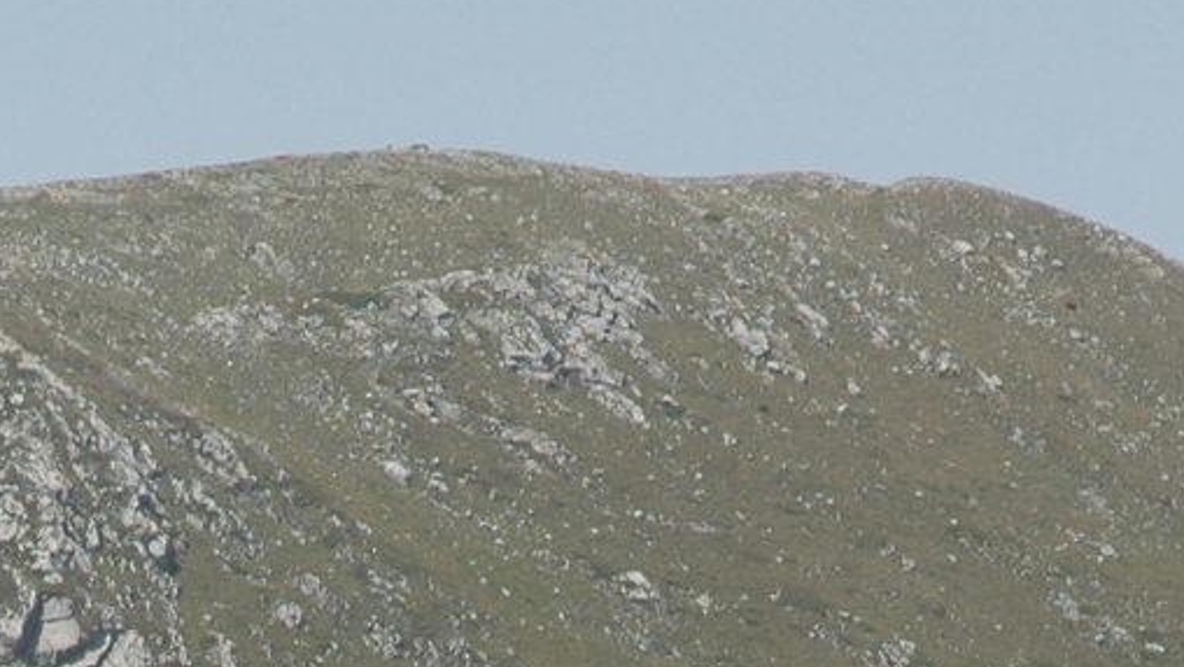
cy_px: 1609
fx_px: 15198
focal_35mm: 484
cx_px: 291
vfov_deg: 2.5
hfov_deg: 4.5
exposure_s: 1/320
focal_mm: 70
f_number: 10
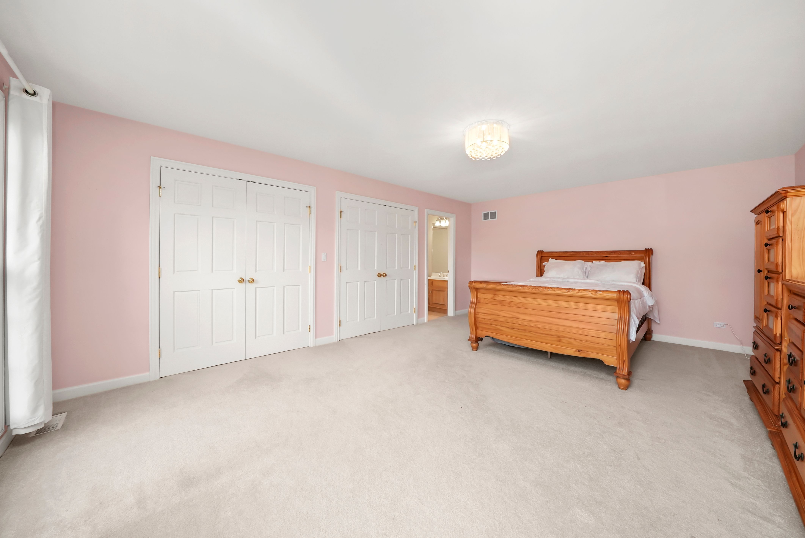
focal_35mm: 12
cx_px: 402
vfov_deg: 90.1
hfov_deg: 112.6
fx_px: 268
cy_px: 269
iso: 1600
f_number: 11
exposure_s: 1/6
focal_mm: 12
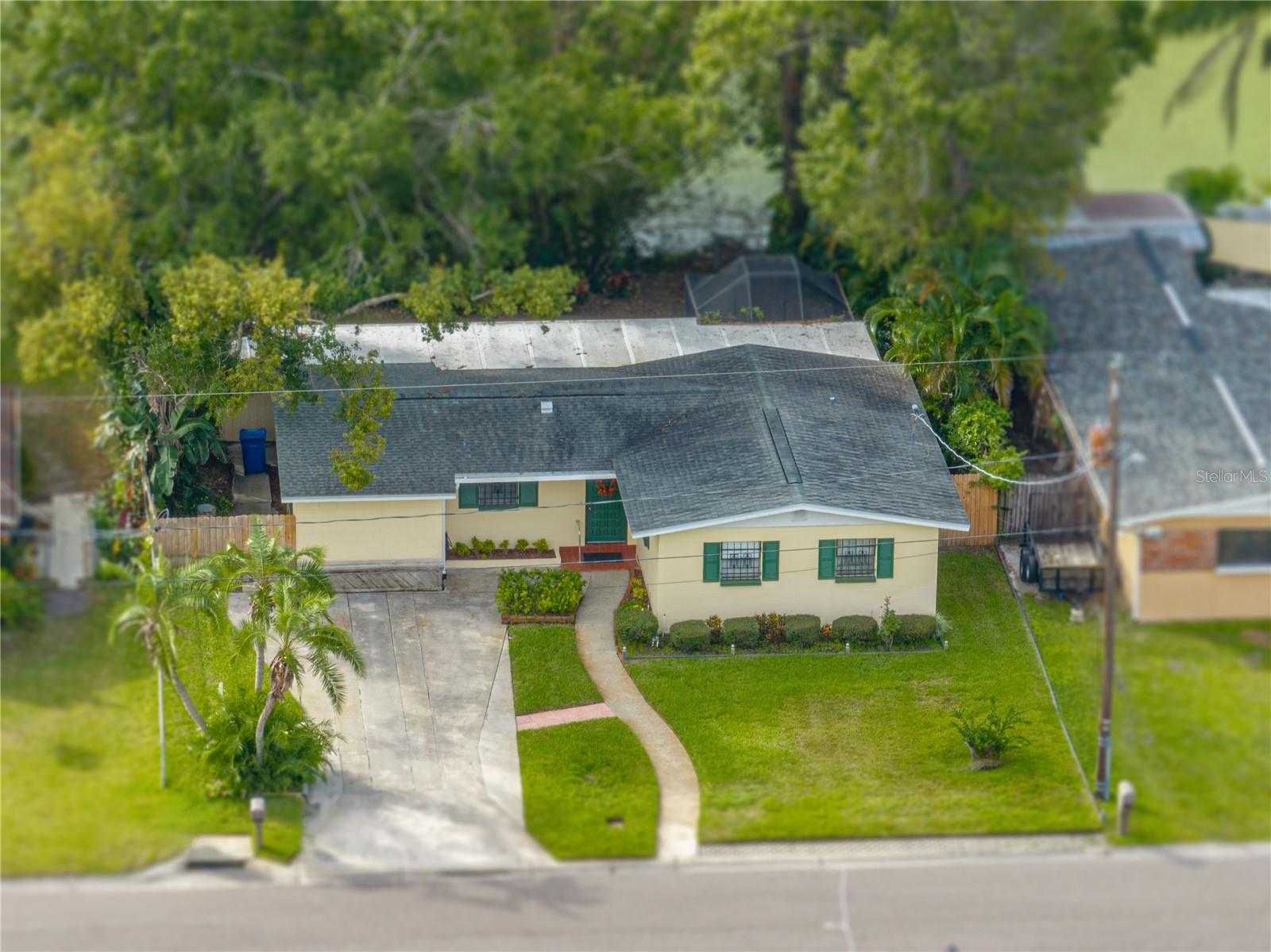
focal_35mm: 161
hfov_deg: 12.3
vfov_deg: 9.2
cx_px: 636
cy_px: 476
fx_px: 5910
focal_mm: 29.85
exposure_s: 1/80
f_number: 4.4
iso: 100
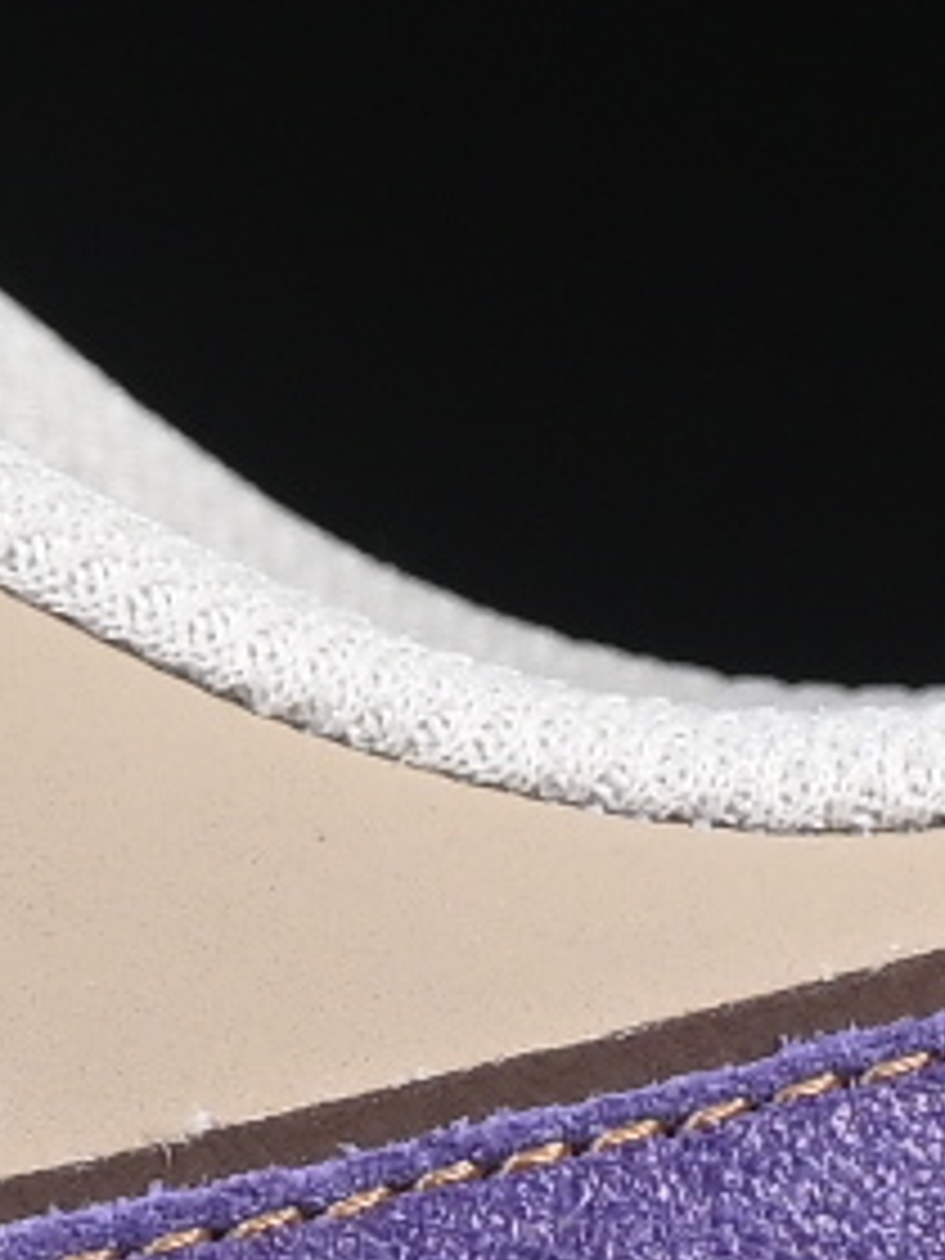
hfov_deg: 2.1
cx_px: -1588
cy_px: 765
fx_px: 26062
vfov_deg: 2.8
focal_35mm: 716
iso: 160
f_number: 7.1
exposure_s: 1/80
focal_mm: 50
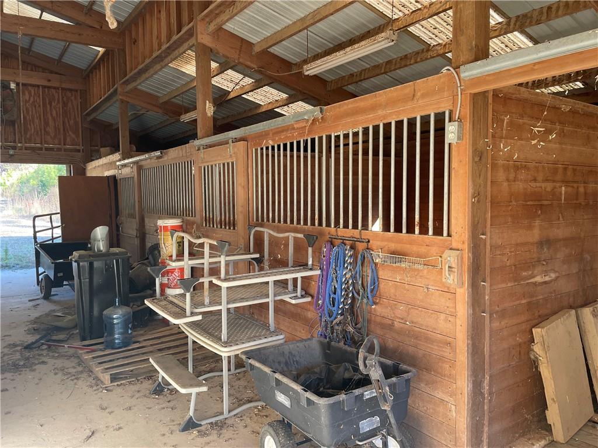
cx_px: 299
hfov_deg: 67.3
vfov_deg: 53.1
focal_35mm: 26
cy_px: 224
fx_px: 449
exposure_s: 1/121
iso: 100
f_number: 1.6
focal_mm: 4.2
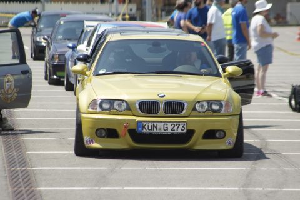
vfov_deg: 4.4
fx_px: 2625
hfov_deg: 6.5
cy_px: 100
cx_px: 150
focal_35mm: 315
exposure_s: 1/640
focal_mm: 210
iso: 200
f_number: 6.3
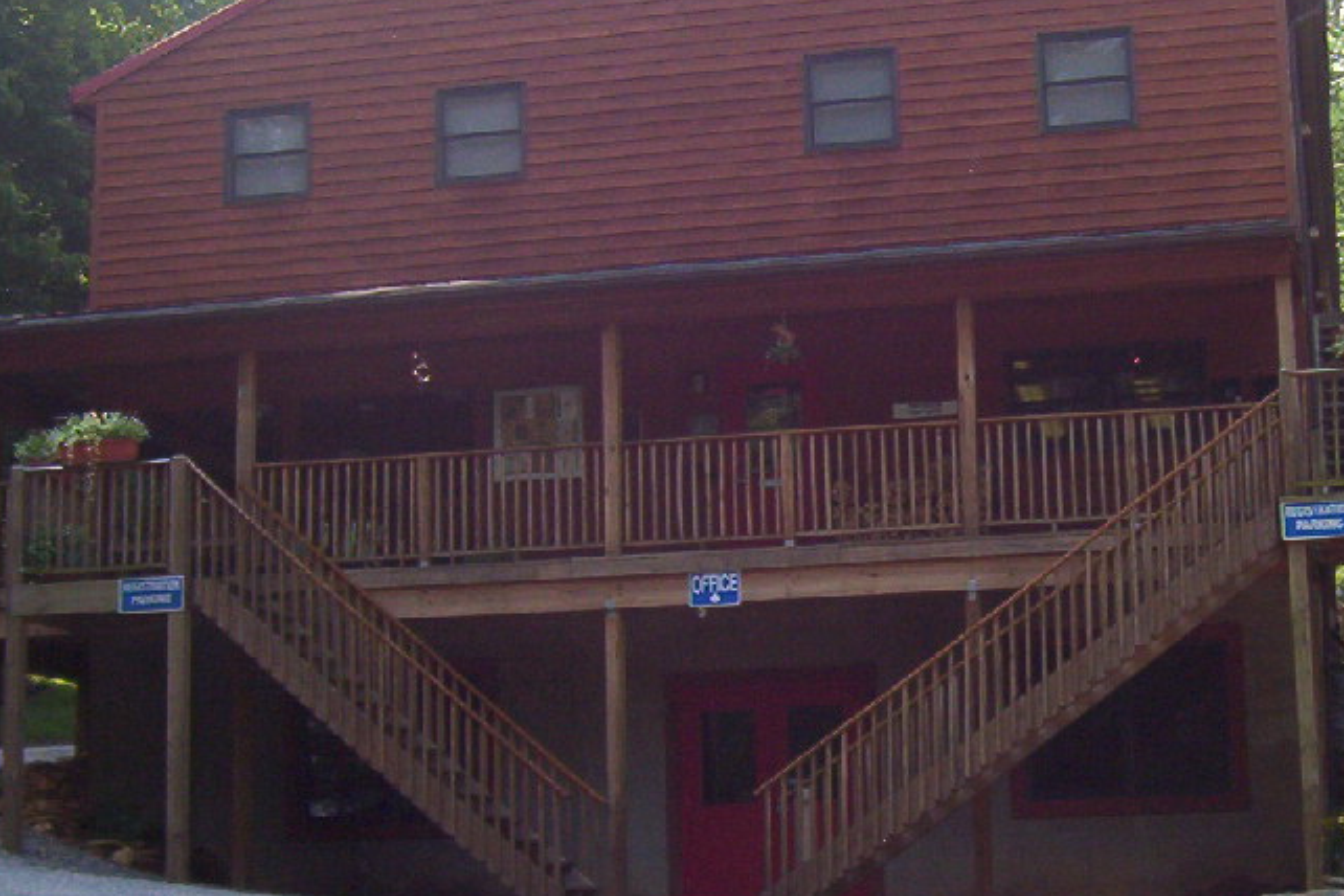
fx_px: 2576
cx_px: 816
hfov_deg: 29.2
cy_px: 465
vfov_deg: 19.7
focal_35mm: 69
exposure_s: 1/641
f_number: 2.76
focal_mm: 5.54
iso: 100
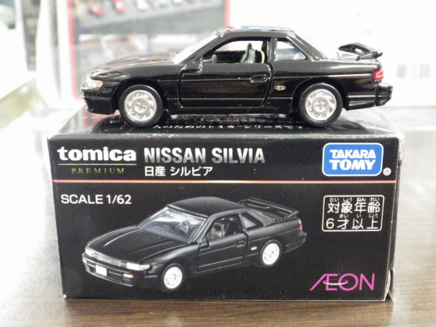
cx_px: 218
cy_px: 164
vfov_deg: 29.1
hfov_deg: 38.2
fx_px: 630
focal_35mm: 50
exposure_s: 1/13
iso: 1600
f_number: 3.8
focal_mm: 9
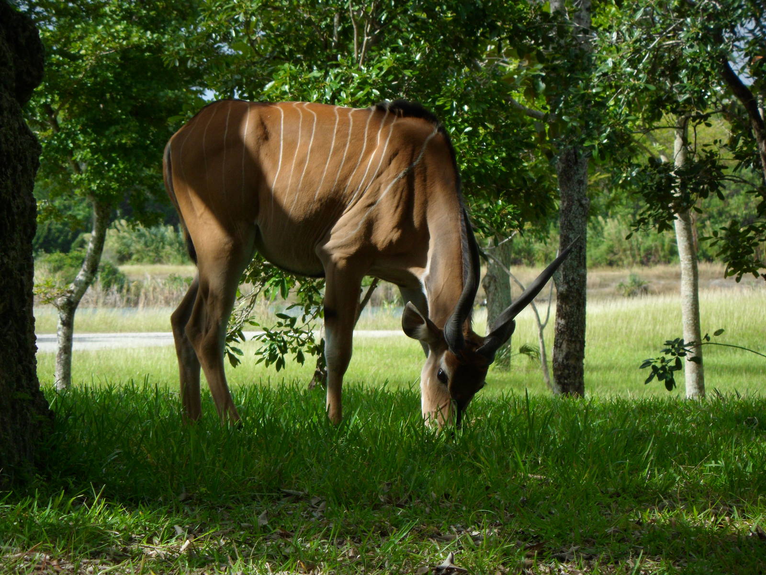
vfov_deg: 5.5
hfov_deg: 7.3
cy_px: 288
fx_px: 5975
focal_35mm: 270
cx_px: 383
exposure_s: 1/350
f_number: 5.9
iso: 80
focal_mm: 46.8
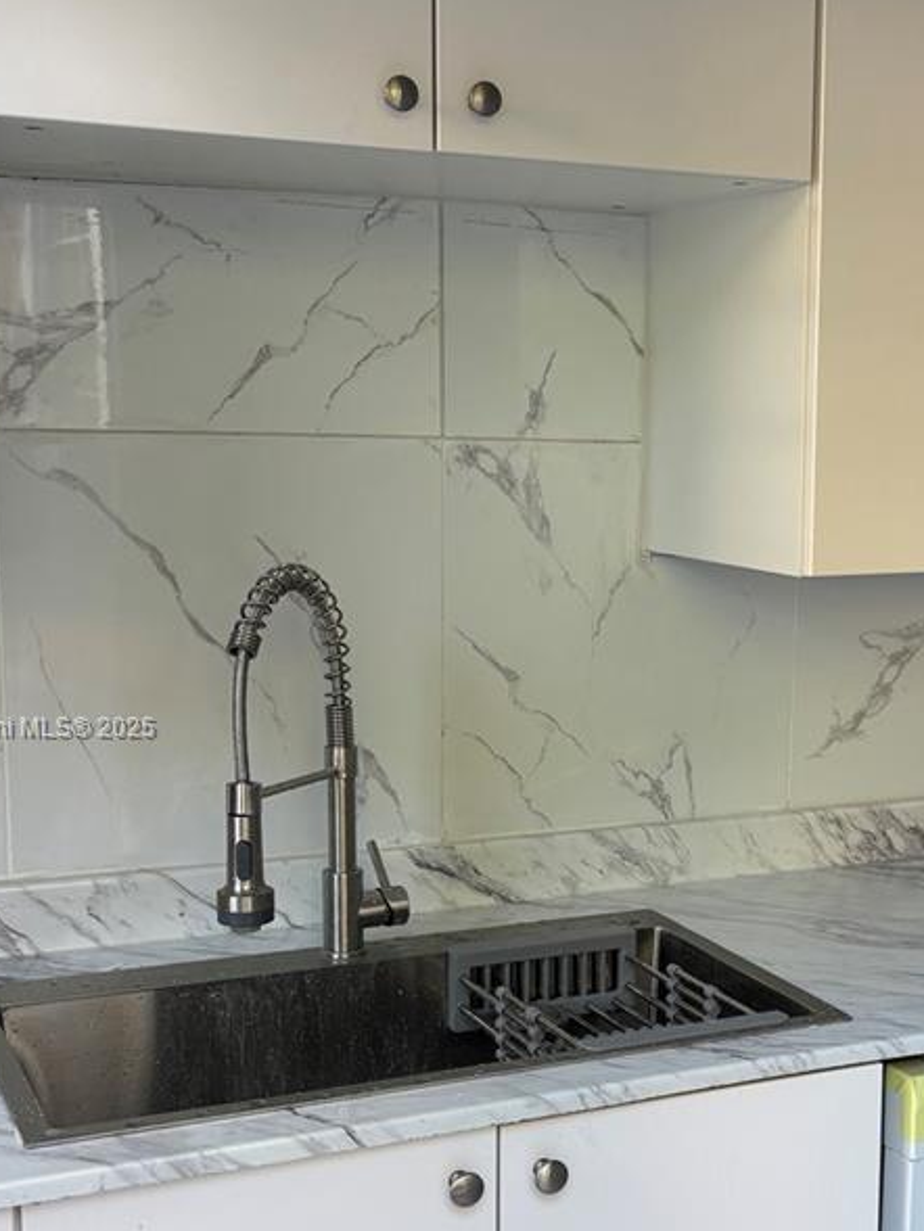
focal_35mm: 53
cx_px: 713
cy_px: 729
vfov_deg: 36.1
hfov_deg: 27.1
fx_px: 1886
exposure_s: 1/121
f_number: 1.6
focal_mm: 5.96
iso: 64
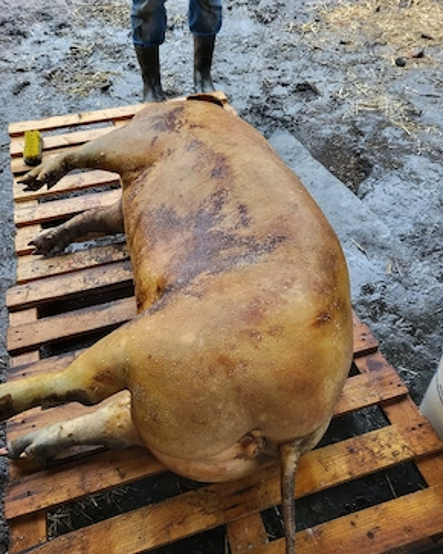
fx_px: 459
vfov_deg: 62.2
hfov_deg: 51.5
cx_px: 225
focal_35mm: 28
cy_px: 298
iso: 200
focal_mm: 5.4
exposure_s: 1/50
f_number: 1.8
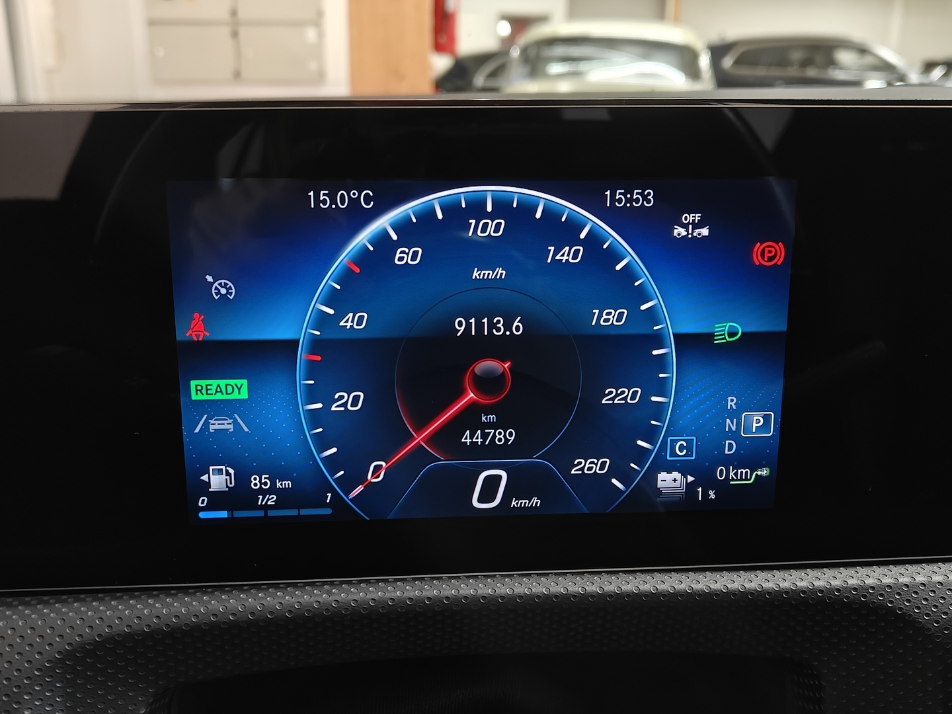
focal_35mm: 32
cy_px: 357
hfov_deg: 56.8
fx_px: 880
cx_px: 476
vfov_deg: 44.2
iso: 160
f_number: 1.8
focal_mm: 5.59
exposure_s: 1/26
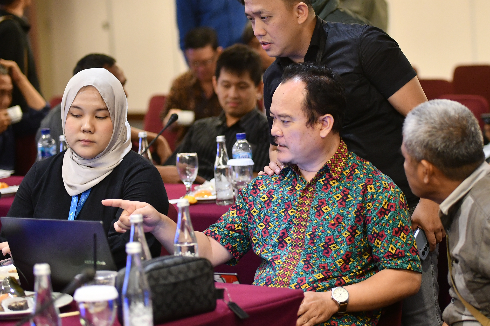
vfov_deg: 10.6
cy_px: 136
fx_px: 1756
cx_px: 297
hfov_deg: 15.9
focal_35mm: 129
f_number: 1.8
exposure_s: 1/125
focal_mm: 62
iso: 1250
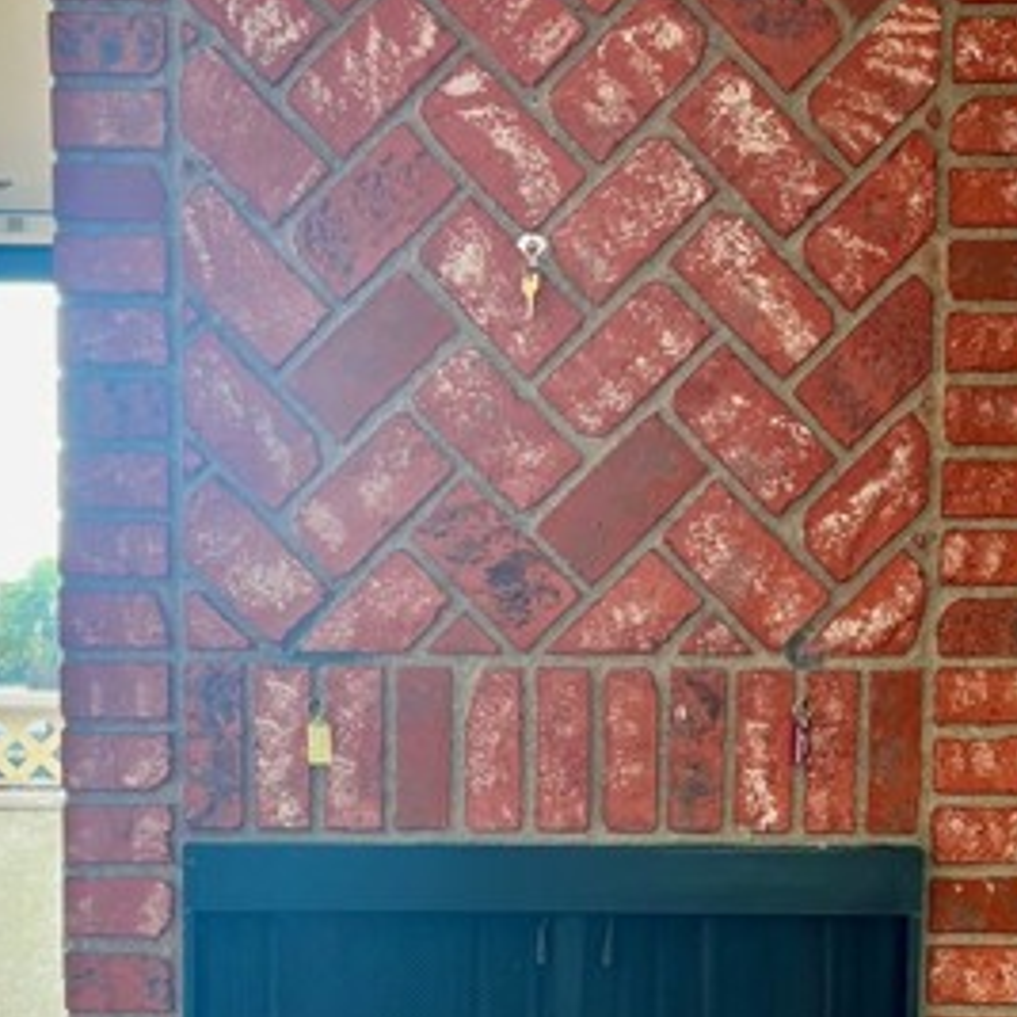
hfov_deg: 31.1
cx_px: 526
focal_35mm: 55
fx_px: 1828
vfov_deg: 30.1
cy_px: 857
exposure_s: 1/120
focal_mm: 5.7
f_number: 1.5
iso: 64
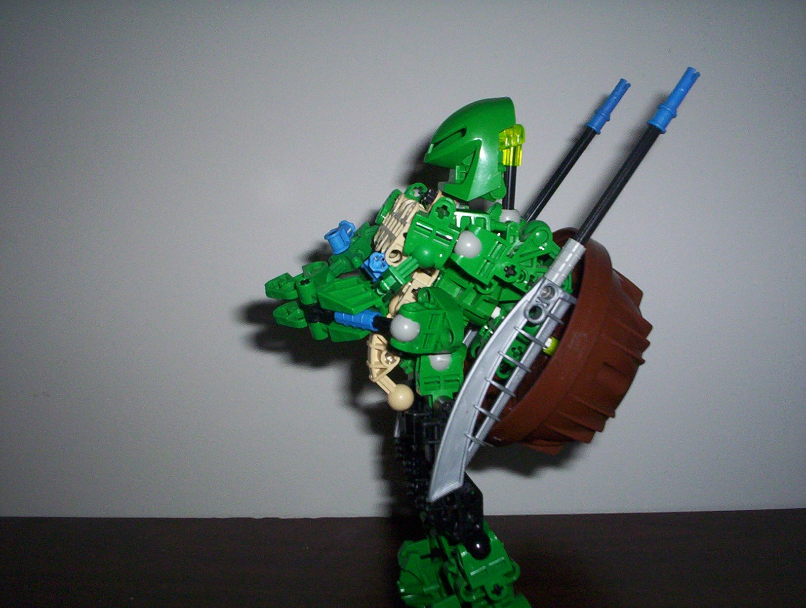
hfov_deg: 48.9
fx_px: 887
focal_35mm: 38
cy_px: 304
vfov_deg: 37.9
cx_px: 403
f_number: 4.5
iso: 140
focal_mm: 4.99
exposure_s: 1/60
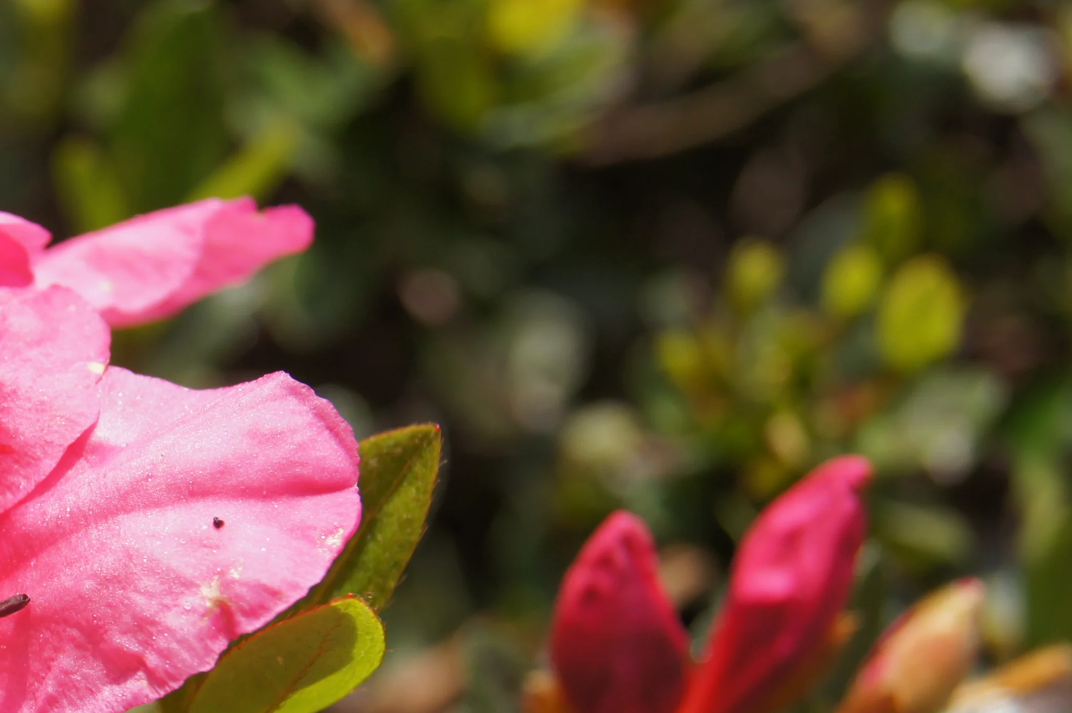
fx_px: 3724
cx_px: -74
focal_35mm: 125
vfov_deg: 10.9
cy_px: 516
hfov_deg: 16.0
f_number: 6.3
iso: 100
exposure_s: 1/400
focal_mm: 35
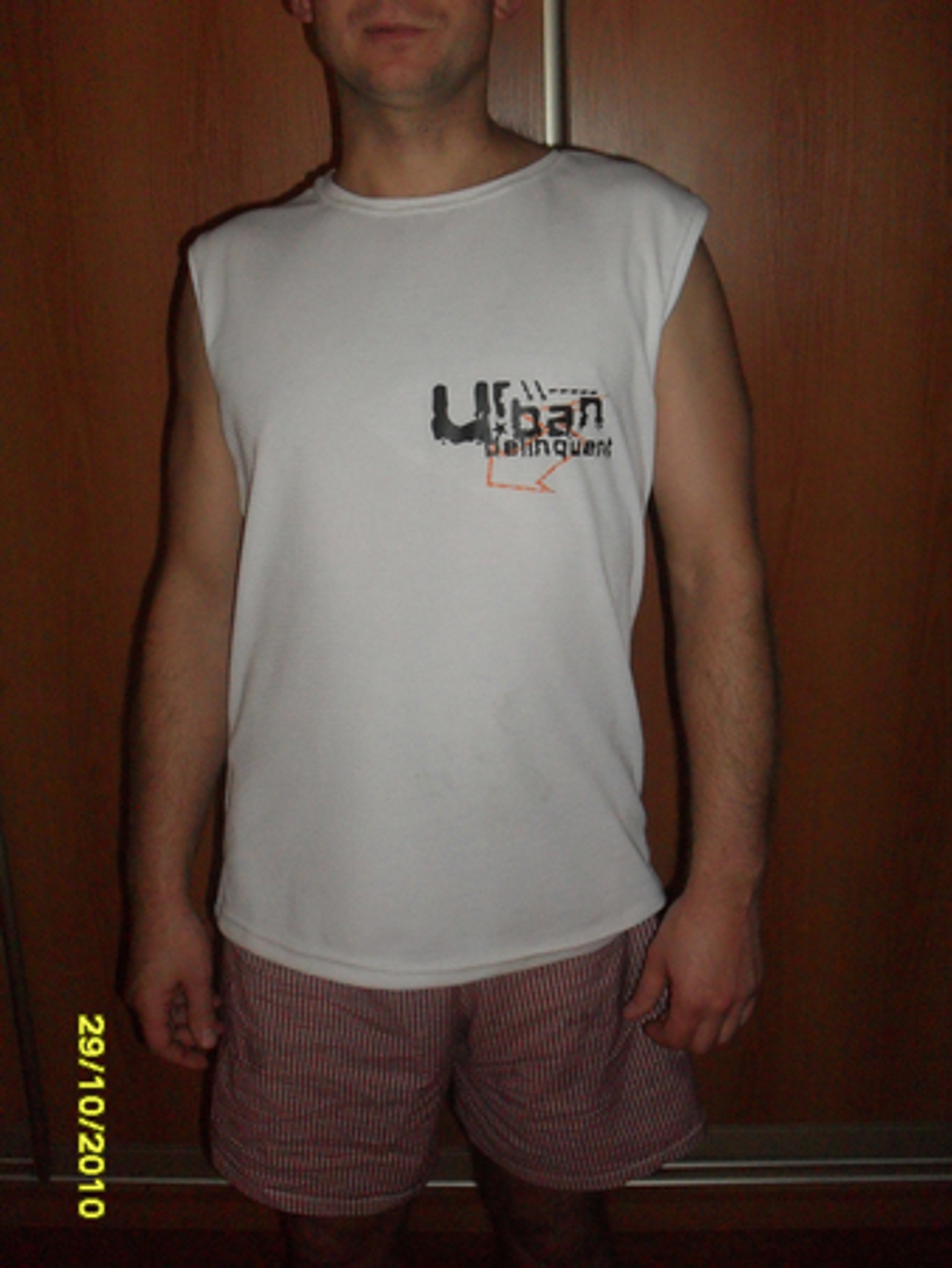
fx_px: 1392
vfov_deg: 49.0
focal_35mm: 38
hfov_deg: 37.8
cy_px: 634
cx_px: 476
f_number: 2.8
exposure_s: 1/45
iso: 200
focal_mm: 6.3
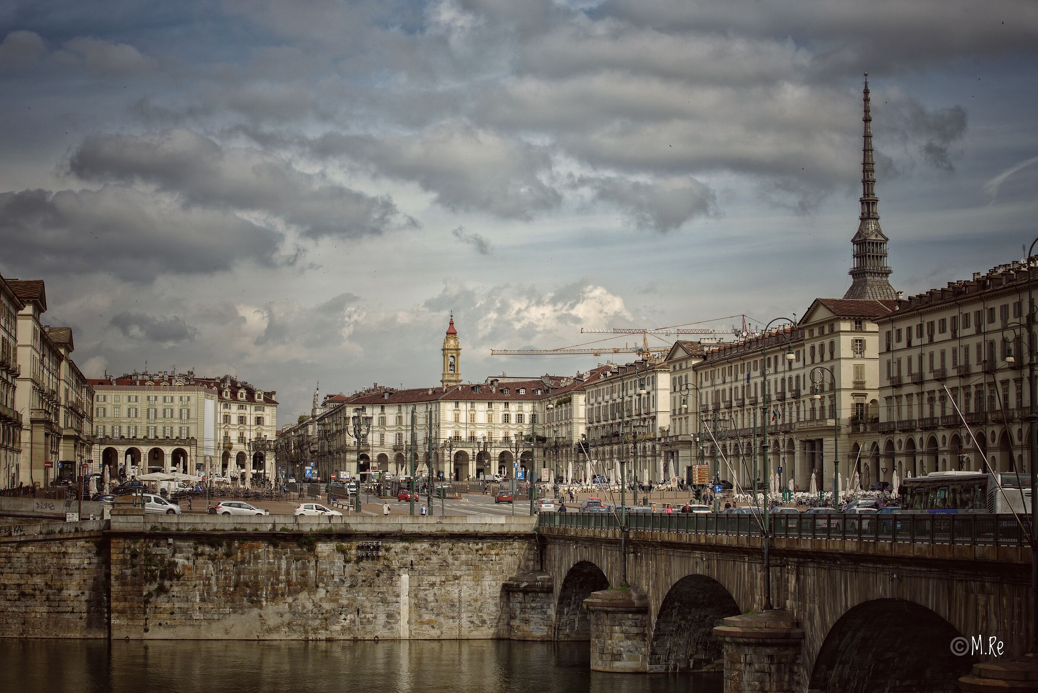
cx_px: 519
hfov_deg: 28.8
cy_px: 346
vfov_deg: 19.5
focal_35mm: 70
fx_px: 2019
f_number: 9
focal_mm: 70
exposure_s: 1/320
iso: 100
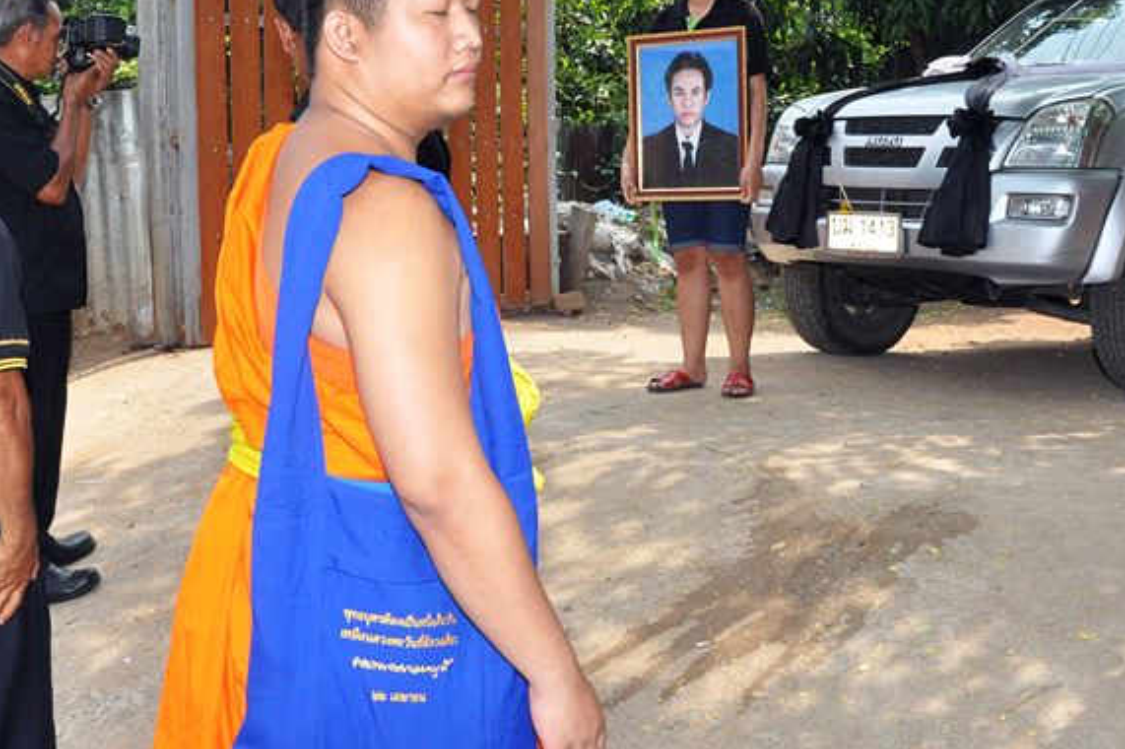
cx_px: 473
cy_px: 252
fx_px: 1624
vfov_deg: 25.8
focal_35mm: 52
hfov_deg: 38.1
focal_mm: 22
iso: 1600
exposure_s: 1/200
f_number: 18
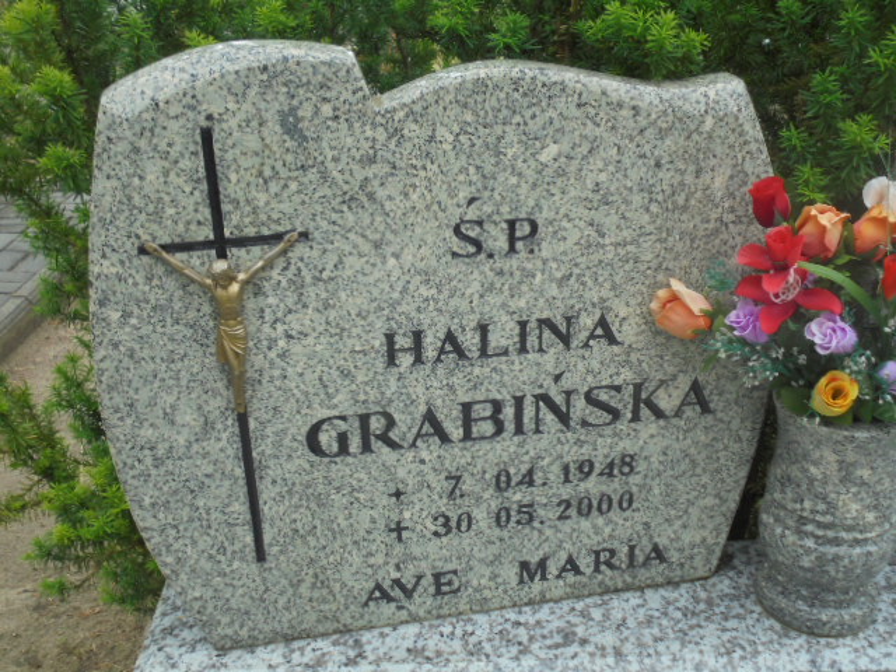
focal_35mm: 38
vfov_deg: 37.7
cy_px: 336
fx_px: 984
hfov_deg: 49.0
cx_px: 448
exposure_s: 1/160
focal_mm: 6.9
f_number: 4.2
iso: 100
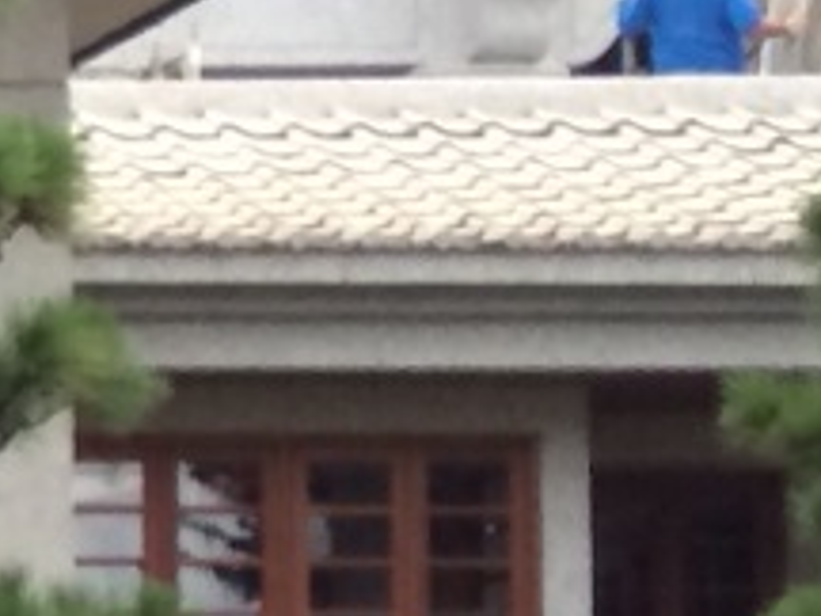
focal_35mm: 222
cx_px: -1893
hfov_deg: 7.5
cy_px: 570
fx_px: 5265
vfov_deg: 6.7
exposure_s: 1/40
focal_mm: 4.12
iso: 40
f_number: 2.2
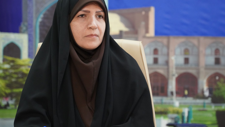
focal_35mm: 104
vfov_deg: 11.6
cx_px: 123
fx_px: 621
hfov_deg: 20.5
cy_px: 54
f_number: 4
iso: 6400
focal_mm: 90
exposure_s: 1/160
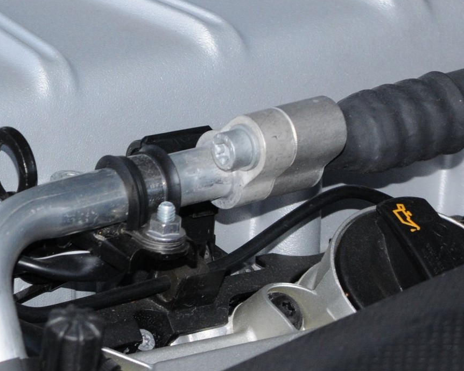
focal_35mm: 224
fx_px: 3080
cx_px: -103
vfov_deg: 6.8
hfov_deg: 8.5
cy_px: -55
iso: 640
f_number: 8
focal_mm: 55
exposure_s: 1/60
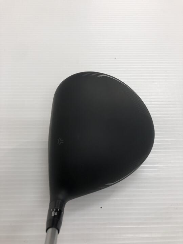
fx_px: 197
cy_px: 122
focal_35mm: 28
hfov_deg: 49.7
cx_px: 92
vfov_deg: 63.4
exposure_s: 1/120
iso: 50
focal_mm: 3.99
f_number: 1.8
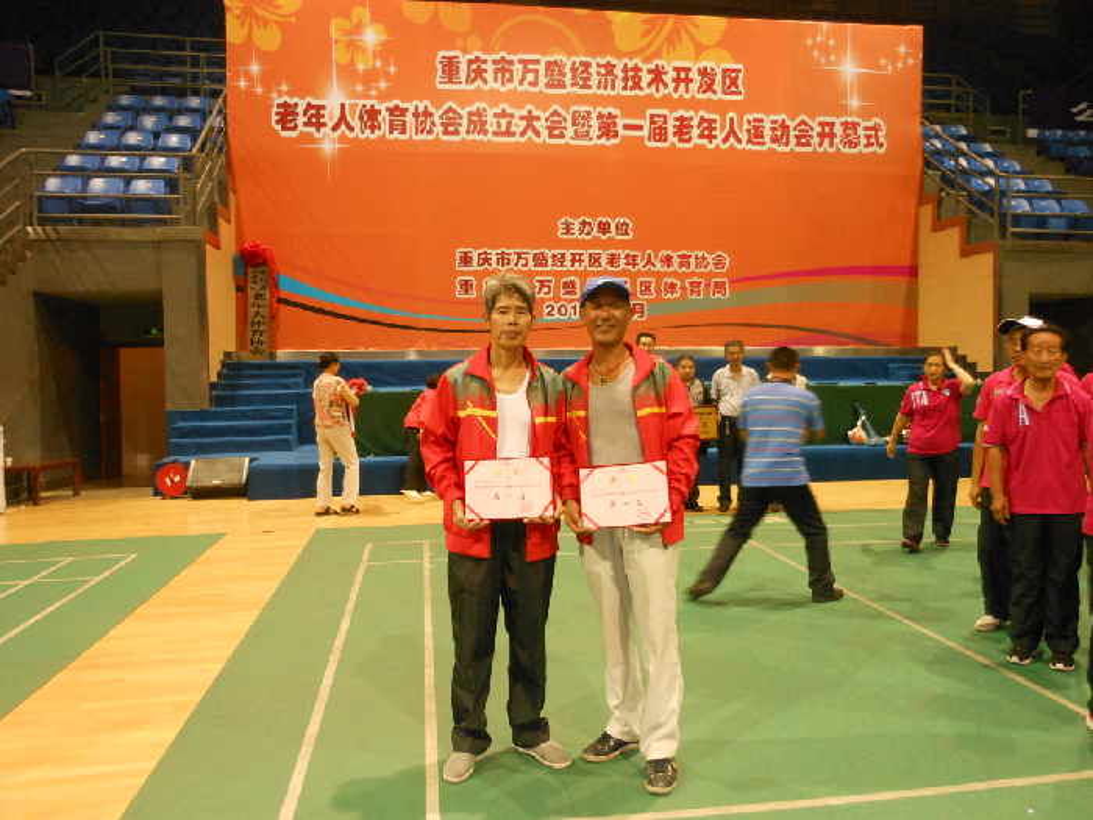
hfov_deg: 63.4
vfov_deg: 49.7
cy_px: 410
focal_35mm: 28
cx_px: 546
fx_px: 884
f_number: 3.7
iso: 400
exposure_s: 1/25
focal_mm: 5
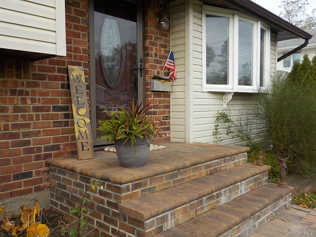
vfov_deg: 46.8
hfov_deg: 60.0
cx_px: 158
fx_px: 274
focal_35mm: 30
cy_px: 118
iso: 125
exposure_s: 1/500
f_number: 3.3
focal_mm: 4.1
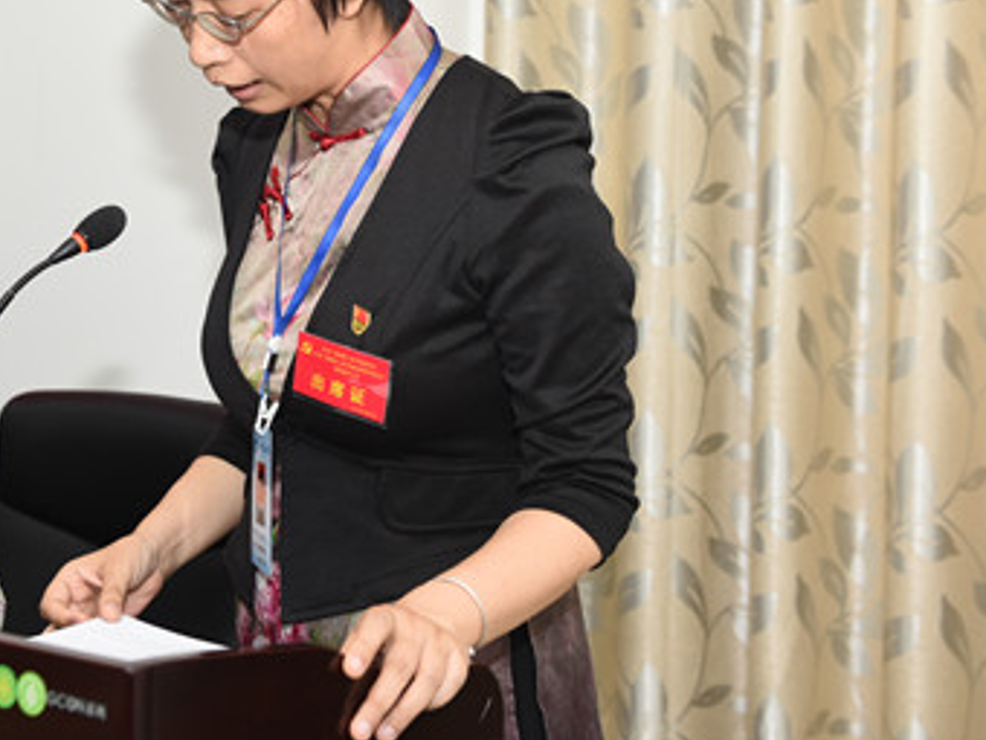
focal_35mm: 70
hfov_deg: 27.3
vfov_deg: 20.9
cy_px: 219
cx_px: 209
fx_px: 1994
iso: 400
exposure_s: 1/60
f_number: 4
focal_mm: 45
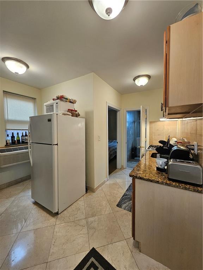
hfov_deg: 89.9
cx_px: 102
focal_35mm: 13
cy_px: 135
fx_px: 102
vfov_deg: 106.2
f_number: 2.2
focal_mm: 1.74
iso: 125
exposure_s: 1/60
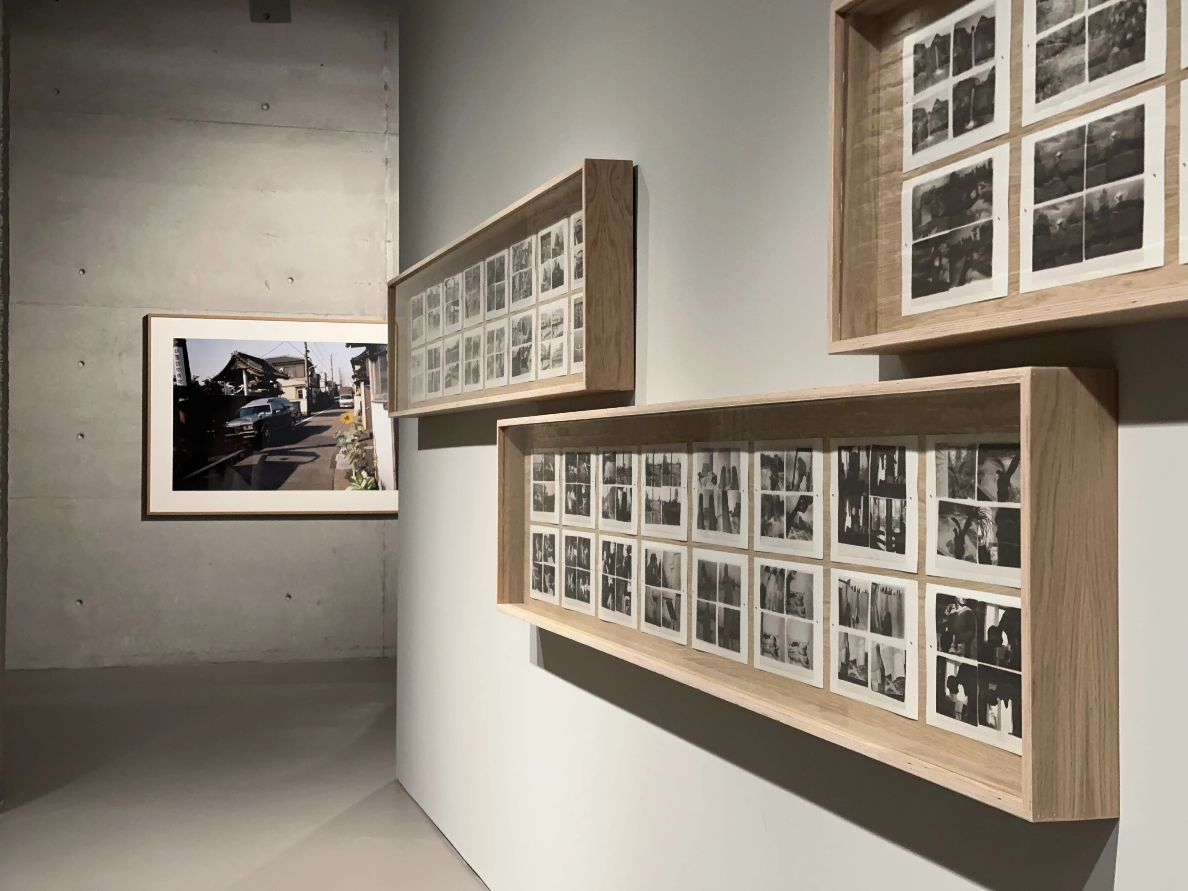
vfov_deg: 30.3
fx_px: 1647
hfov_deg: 39.7
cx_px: 594
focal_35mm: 48
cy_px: 446
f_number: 1.78
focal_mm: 6.86
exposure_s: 1/50
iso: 250
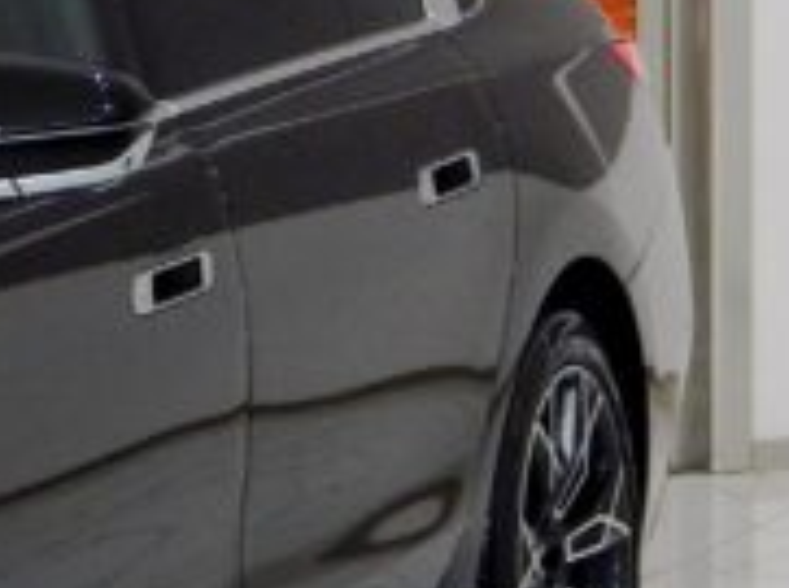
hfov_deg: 6.0
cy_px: 436
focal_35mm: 319
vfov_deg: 4.6
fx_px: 7257
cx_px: -863
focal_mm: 13.5
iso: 280
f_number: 4.2
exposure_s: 1/30
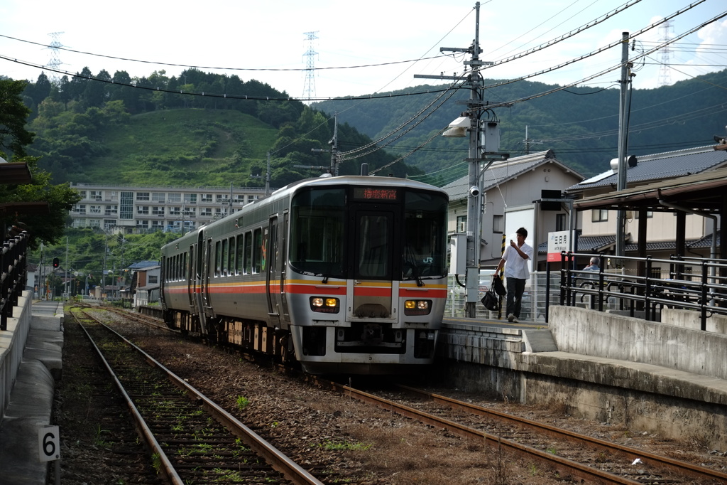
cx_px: 364
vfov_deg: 16.4
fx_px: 1676
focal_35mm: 83
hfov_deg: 24.5
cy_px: 242
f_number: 5
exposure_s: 1/420
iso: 100
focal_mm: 55
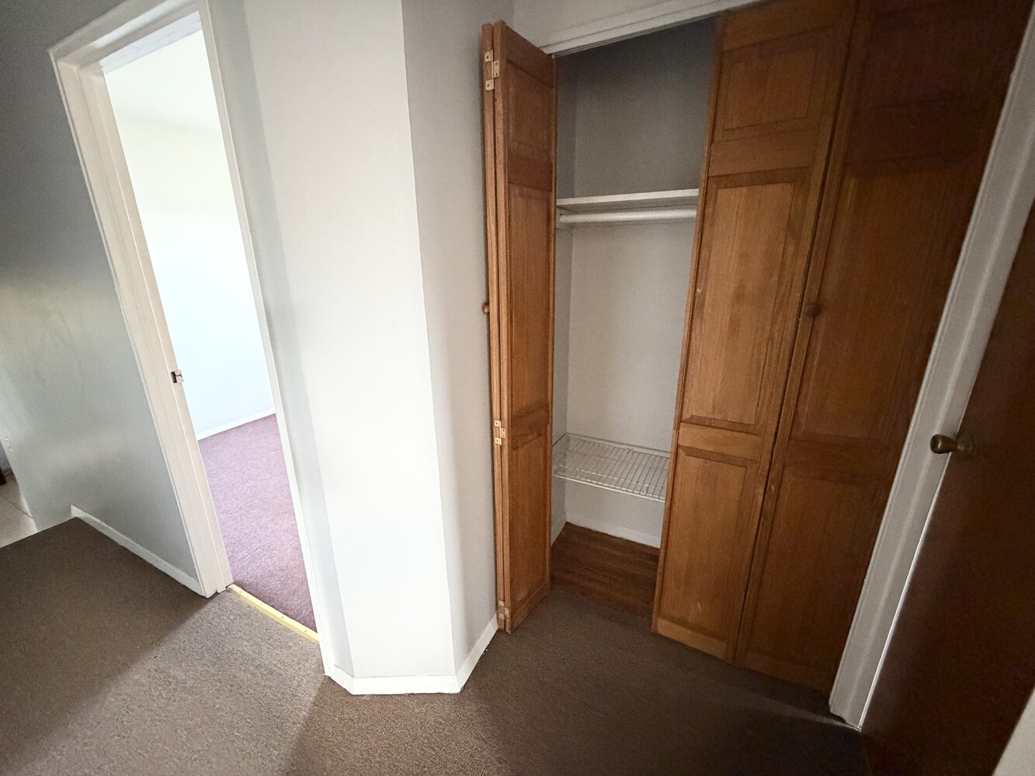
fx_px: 419
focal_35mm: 14
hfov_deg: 102.1
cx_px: 518
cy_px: 388
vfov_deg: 85.7
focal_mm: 2.22
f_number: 2.2
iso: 1250
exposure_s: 1/60
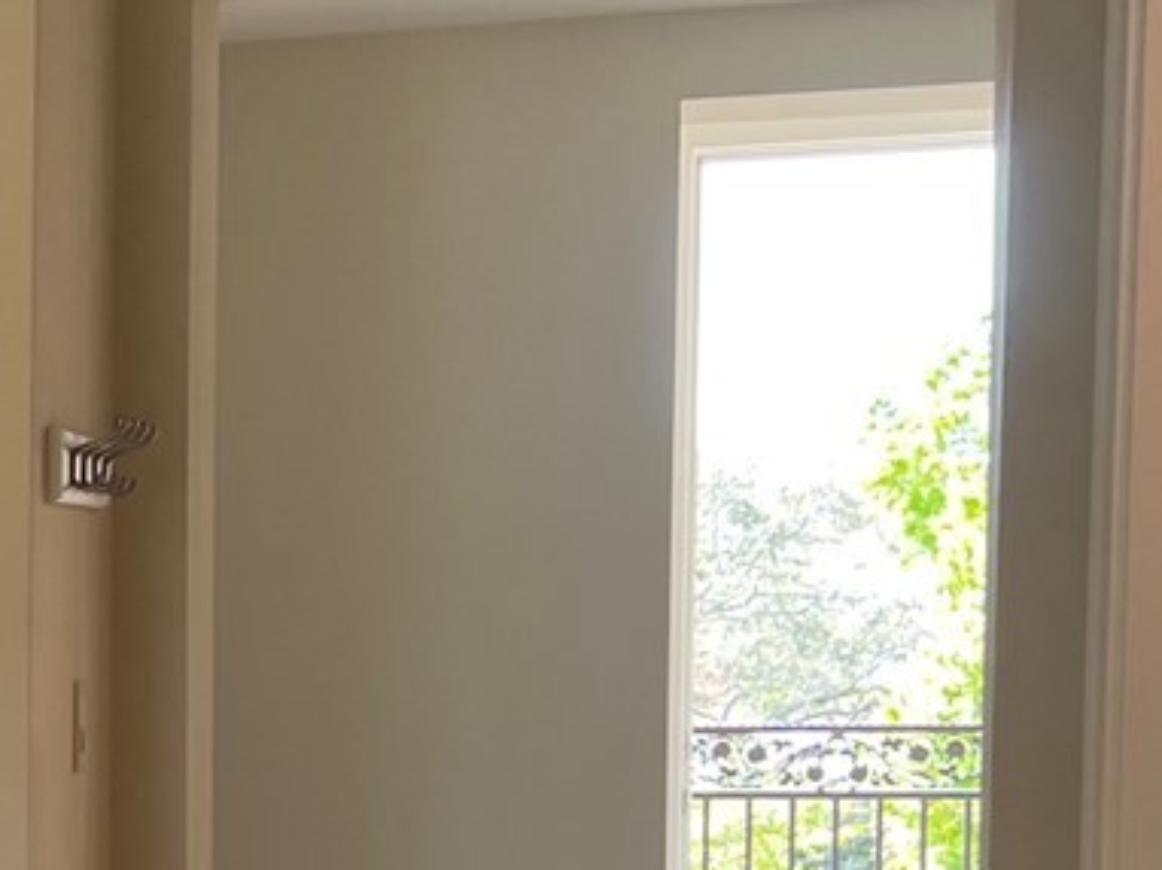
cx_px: -733
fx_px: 3657
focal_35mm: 109
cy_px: 943
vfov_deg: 13.3
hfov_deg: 16.1
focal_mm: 5.7
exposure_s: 1/120
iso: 80
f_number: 1.5
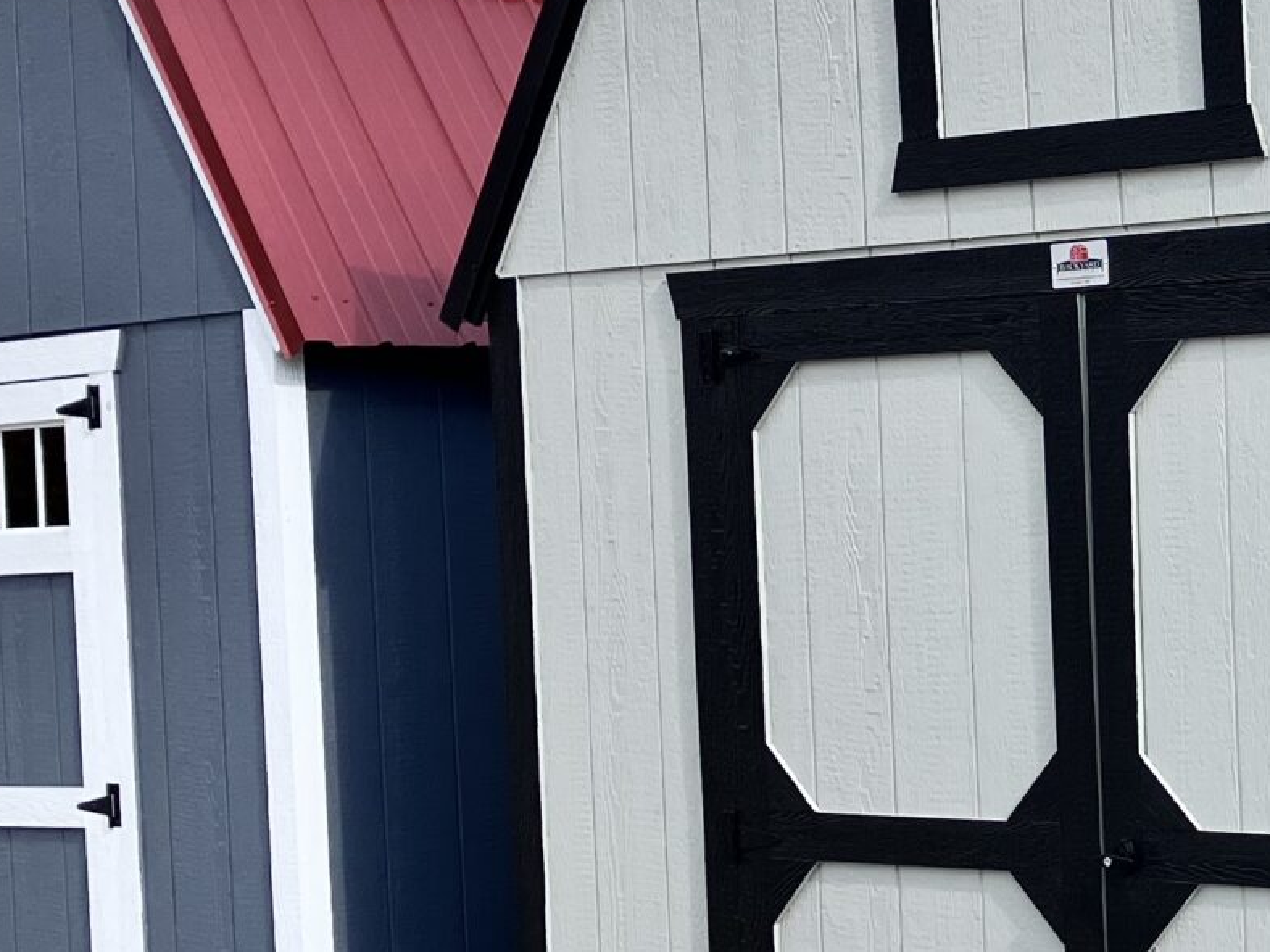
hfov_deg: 20.3
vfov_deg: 16.2
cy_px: 466
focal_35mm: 91
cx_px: 1471
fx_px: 3339
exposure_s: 1/2433
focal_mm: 3.99
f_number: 1.8
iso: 32
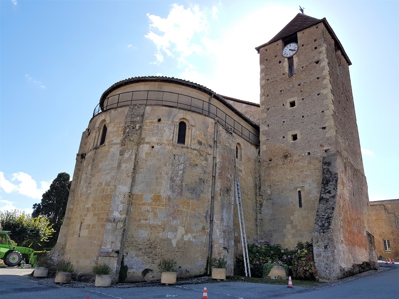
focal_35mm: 26
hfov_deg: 67.3
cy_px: 150
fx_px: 300
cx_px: 200
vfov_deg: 53.1
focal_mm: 4.2
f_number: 1.7
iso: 40
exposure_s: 1/1572
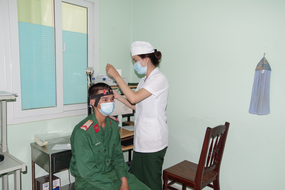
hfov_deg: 67.4
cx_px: 142
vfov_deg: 47.9
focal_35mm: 27
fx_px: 214
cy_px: 95
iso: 400
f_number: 5.6
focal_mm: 18
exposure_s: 1/60
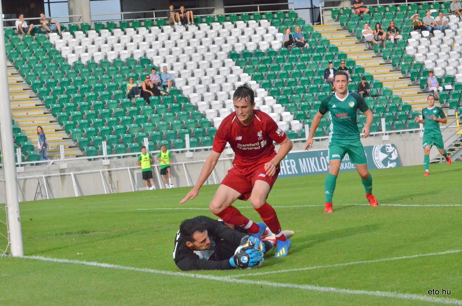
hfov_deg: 14.0
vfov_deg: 9.3
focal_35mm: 147
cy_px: 153
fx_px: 1883
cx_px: 231
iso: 6400
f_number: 13
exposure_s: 1/4000
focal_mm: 98
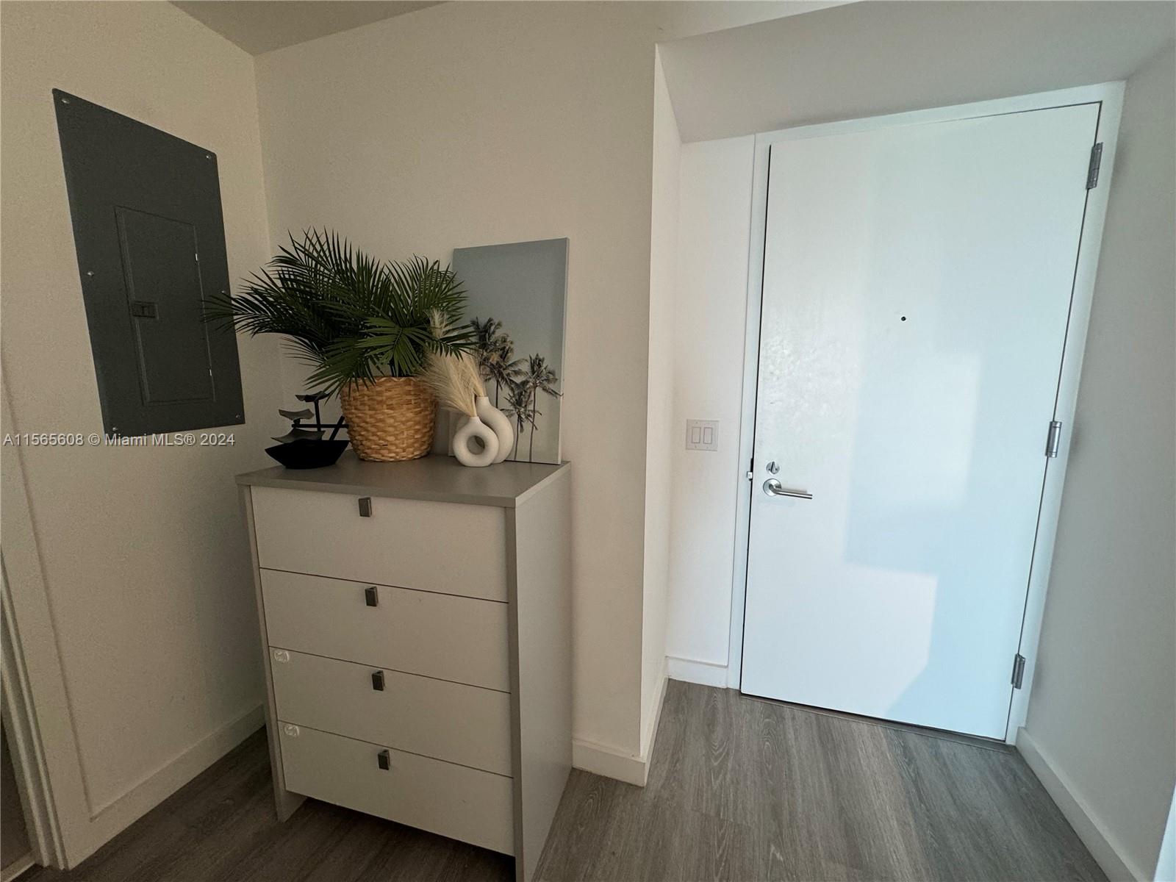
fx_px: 476
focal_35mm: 14
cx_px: 588
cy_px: 441
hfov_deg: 102.1
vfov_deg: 85.7
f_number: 2.2
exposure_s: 1/60
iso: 200
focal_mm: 2.22
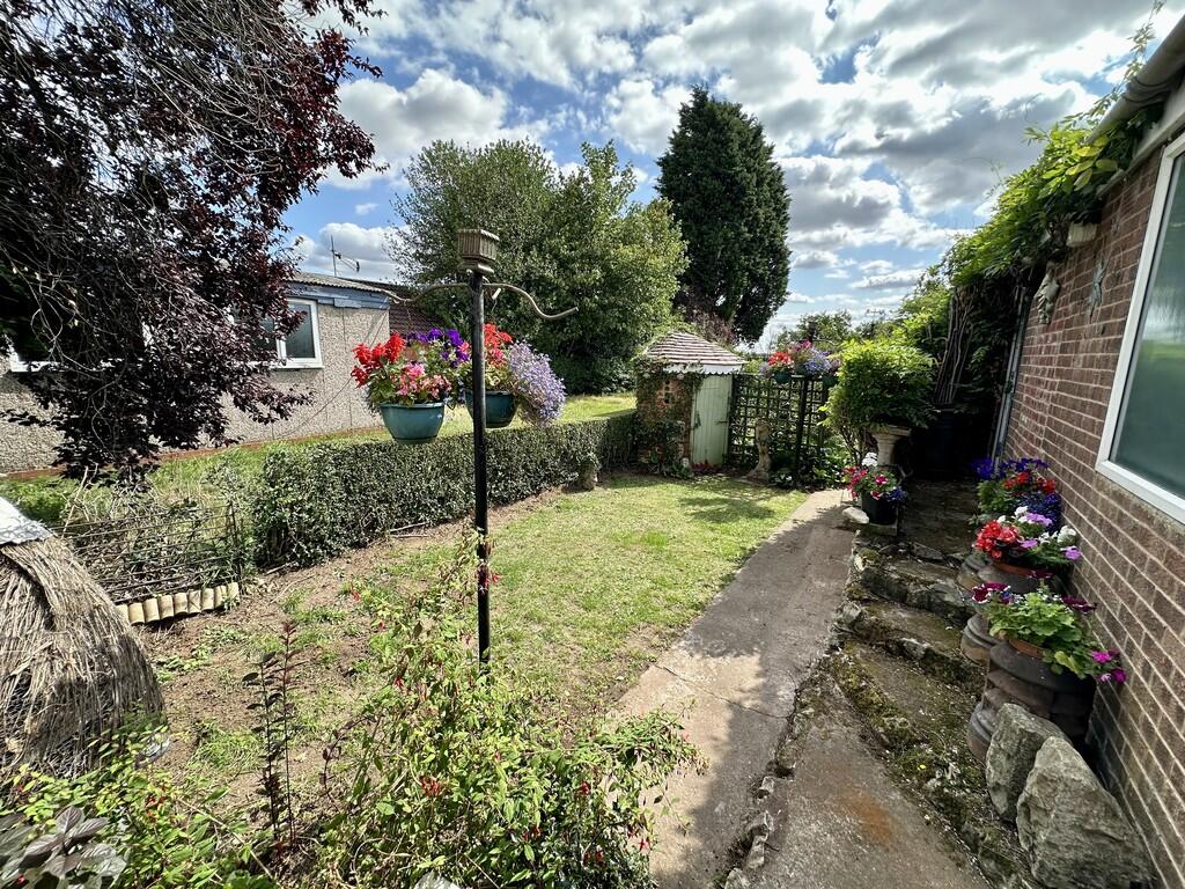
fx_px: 479
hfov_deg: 102.1
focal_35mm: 14
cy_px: 444
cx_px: 592
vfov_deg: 85.7
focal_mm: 2.22
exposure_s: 1/584
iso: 40
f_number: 2.2
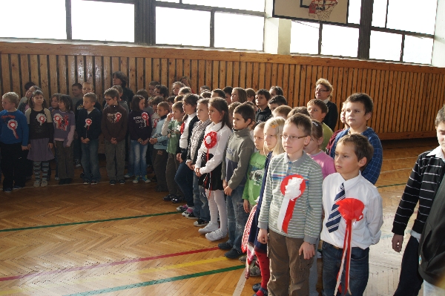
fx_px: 333
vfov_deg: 47.9
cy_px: 148
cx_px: 222
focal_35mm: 27
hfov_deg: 67.4
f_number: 5.6
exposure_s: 1/160
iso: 200
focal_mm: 18
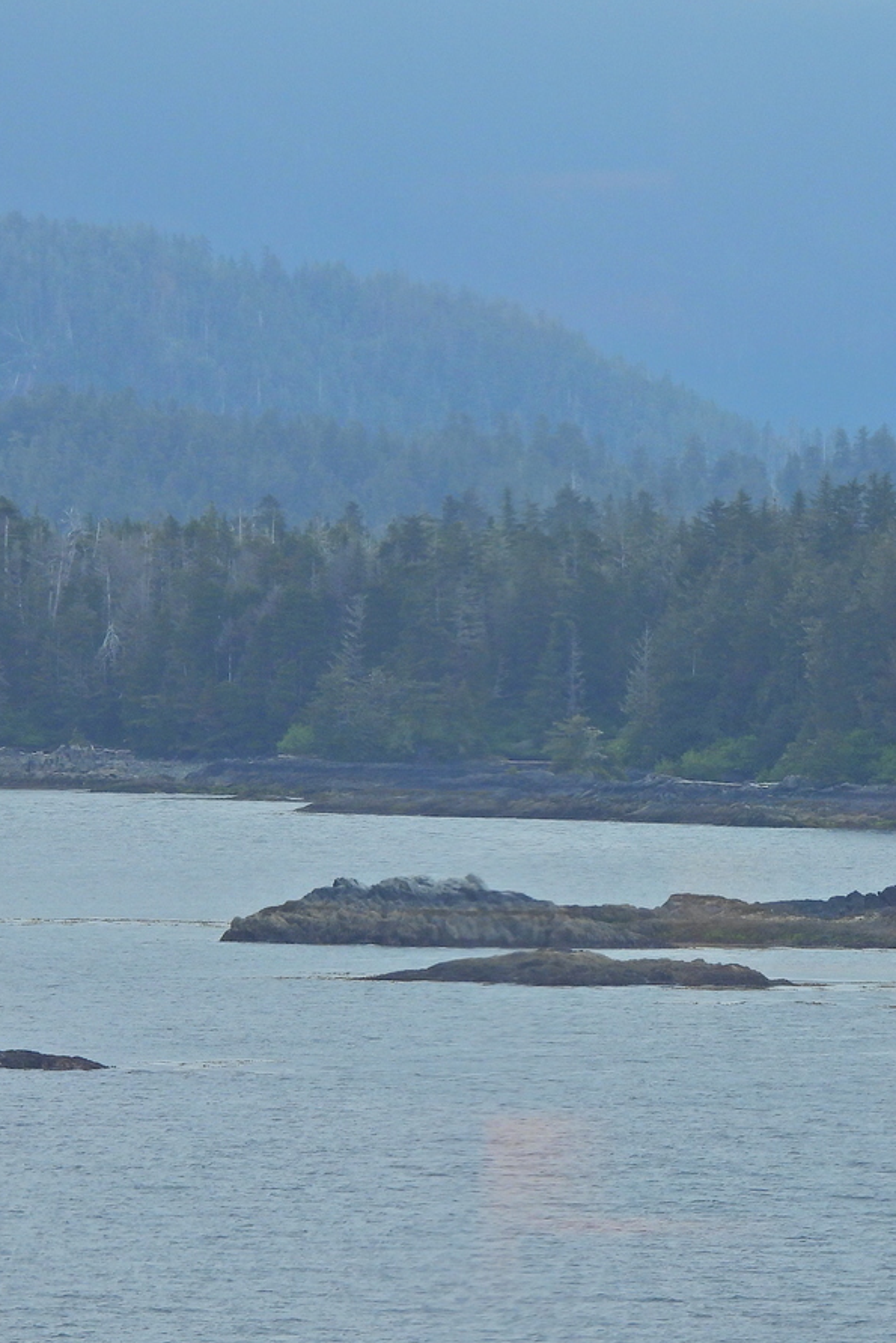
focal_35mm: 567
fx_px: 21158
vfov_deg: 3.6
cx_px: 595
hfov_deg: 2.4
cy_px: 656
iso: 110
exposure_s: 1/125
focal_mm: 67.8
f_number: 5
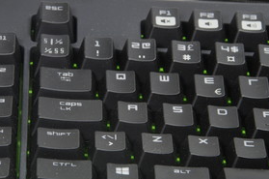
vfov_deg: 5.0
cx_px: 109
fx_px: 2044
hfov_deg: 7.5
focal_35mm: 274
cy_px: 37
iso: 200
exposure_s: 1/13
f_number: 10
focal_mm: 93
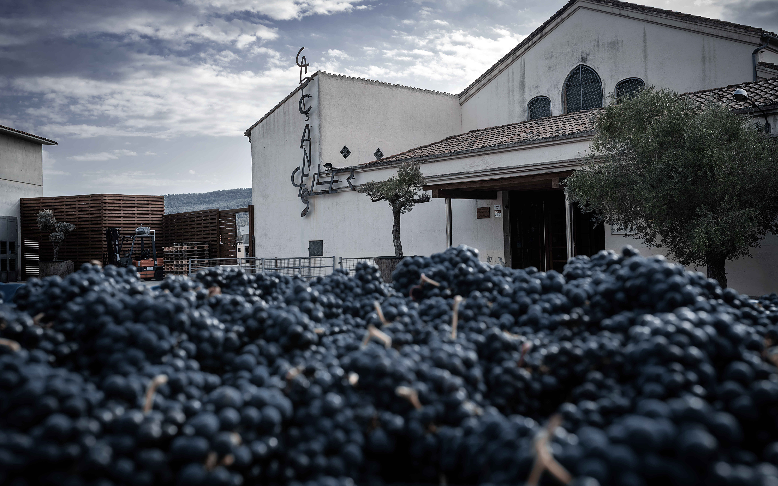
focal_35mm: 36
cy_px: 225
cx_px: 392
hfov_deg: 54.0
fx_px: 763
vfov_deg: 35.3
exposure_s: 1/320
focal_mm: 35
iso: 100
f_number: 6.3
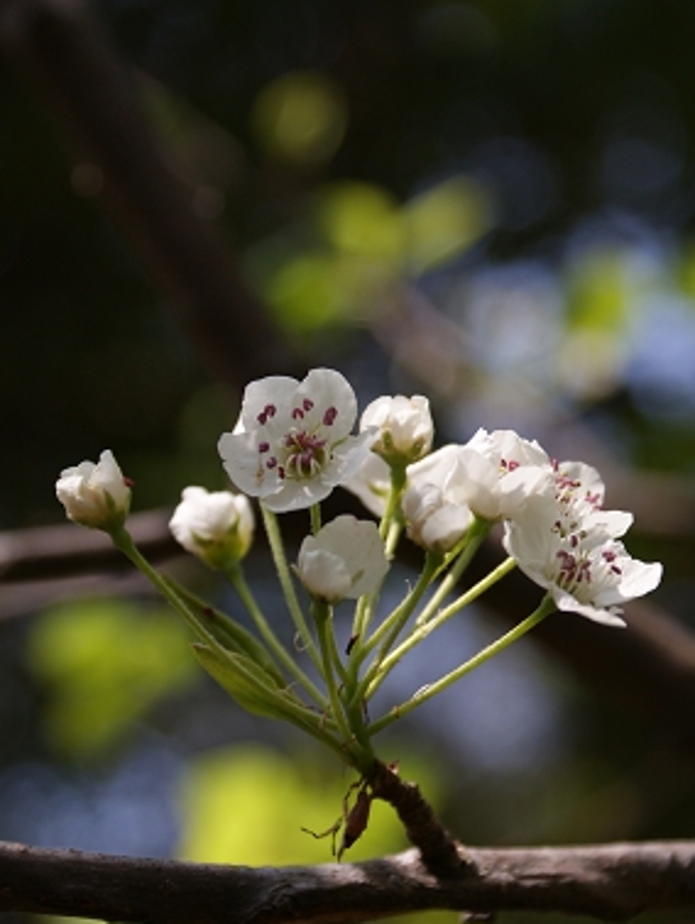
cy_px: 480
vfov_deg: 12.3
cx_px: 421
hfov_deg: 9.3
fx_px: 4278
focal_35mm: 160
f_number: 5.6
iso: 100
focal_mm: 70
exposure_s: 1/200
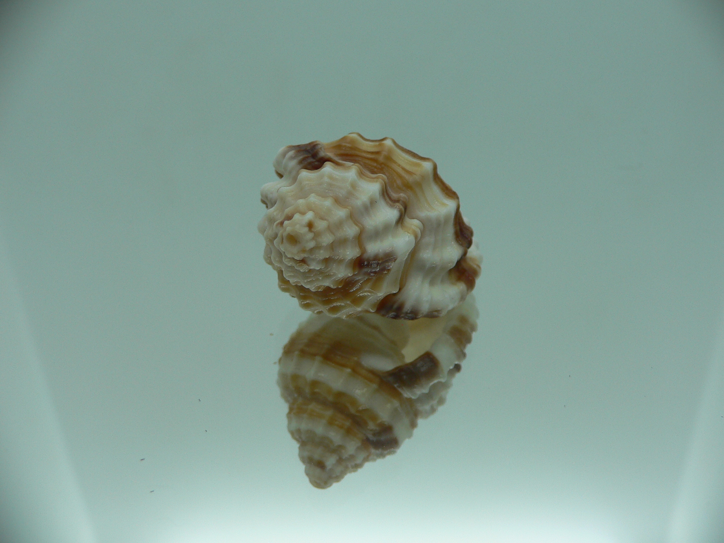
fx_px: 732
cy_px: 272
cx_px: 362
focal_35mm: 35
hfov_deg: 52.6
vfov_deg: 40.7
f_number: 2.8
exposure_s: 1/80
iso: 80
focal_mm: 4.6
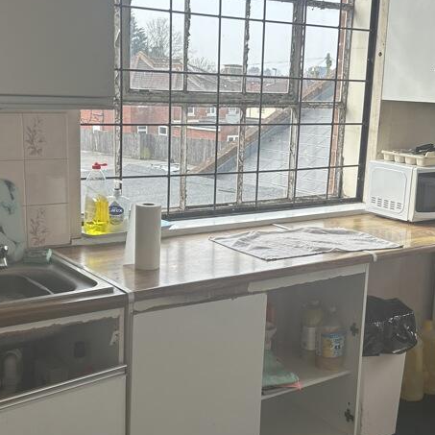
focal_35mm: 52
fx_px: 739
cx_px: 246
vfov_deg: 32.7
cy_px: 249
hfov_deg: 32.7
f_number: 1.5
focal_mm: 5.7
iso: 50
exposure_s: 1/377
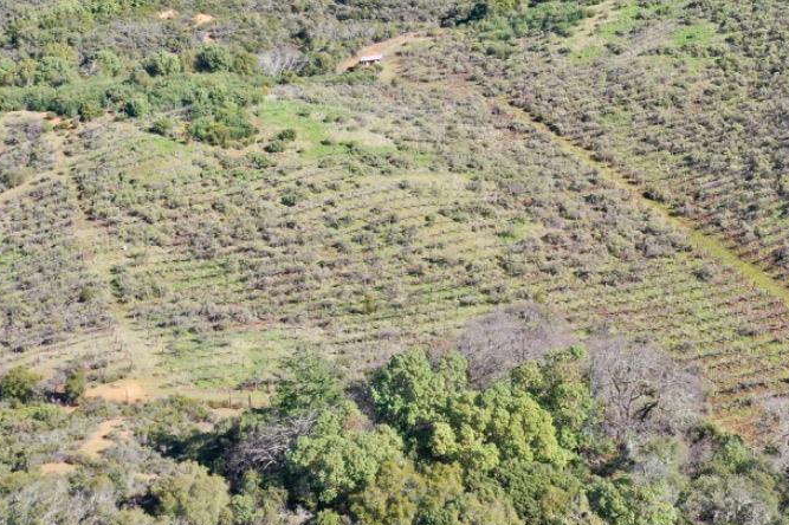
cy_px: 99
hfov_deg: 31.7
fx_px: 1380
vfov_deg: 21.3
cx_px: 511
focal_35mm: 63
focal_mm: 10.26
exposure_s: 1/200
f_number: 5.6
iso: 100
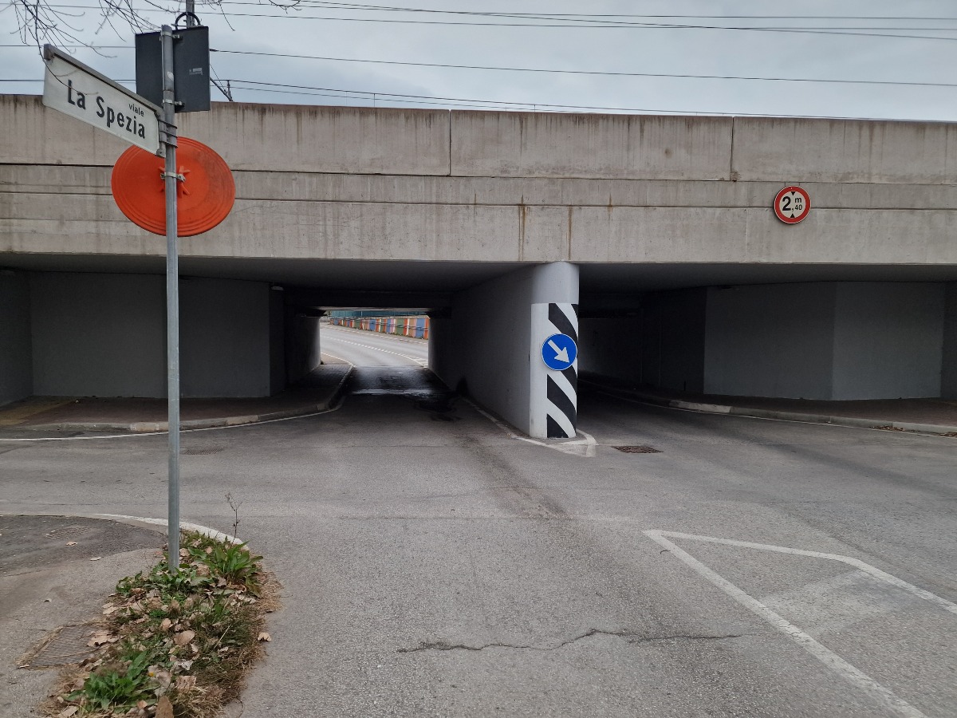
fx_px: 636
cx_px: 478
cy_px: 359
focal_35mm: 23
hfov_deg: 73.9
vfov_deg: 58.9
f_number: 1.8
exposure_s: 1/180
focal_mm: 6.4
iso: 125
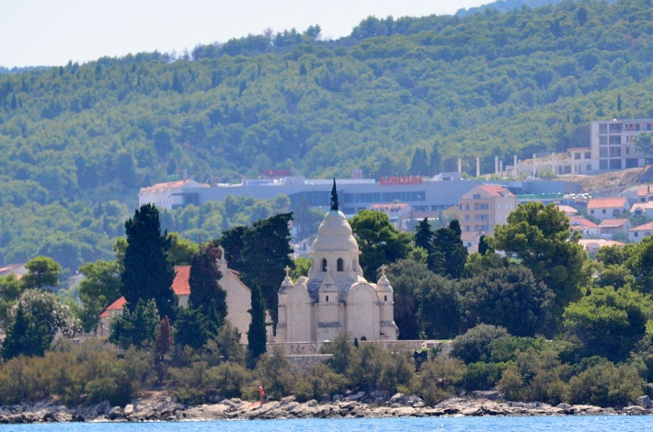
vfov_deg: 3.8
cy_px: 208
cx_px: 413
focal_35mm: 359
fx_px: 6497
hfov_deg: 5.8
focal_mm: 170
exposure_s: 1/8000
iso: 1250
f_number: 5
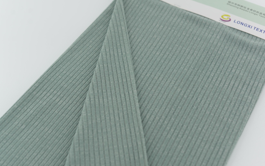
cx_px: 130
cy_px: 79
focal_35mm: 52
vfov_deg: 24.9
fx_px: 376
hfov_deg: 38.9
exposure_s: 1/160
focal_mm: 50
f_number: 3.5
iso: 100
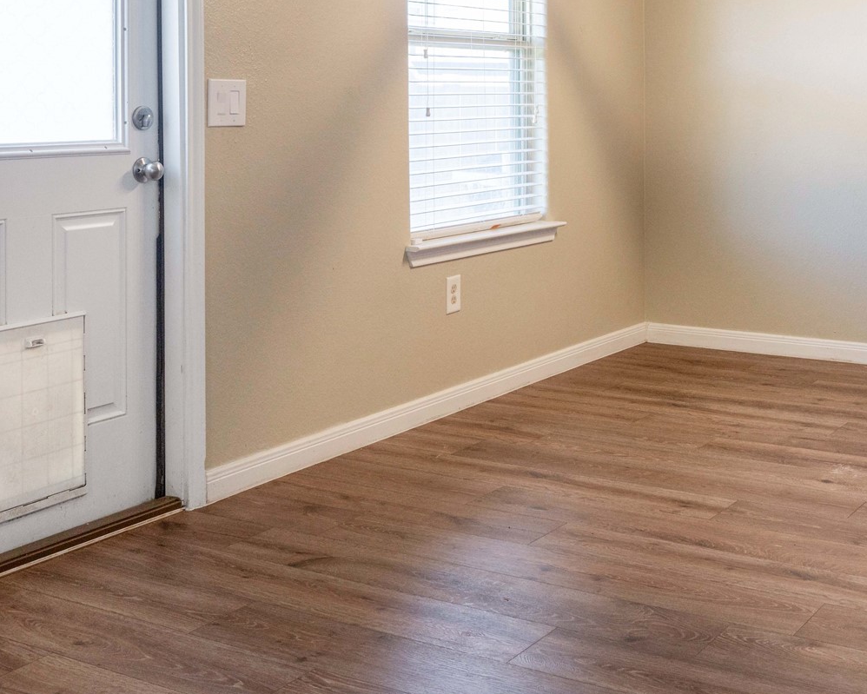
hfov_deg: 37.3
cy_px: 84
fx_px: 1258
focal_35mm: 49
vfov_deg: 29.7
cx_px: 623
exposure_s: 1/30
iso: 250
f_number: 8
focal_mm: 24
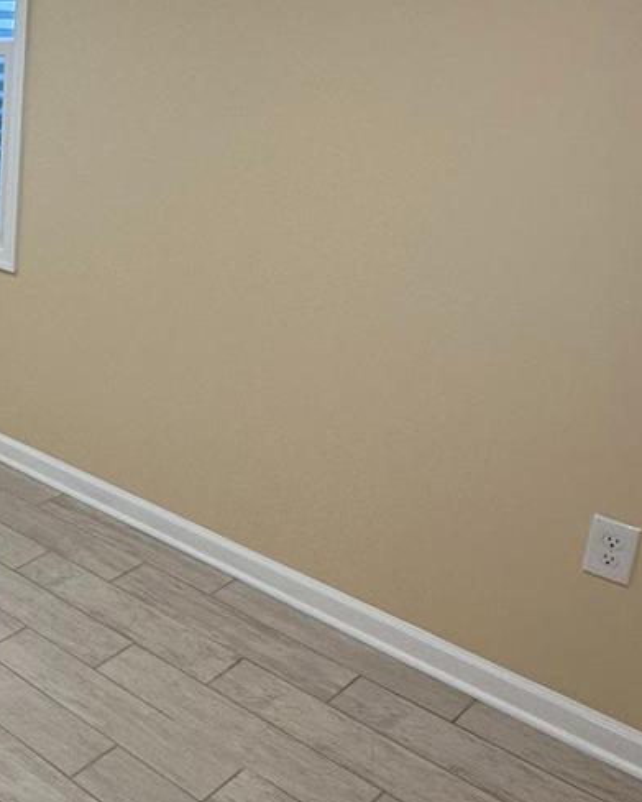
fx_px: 1020
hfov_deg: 30.0
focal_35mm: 43
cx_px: -120
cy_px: 314
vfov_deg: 42.6
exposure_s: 1/120
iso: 100
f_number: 2.2
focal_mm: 2.22
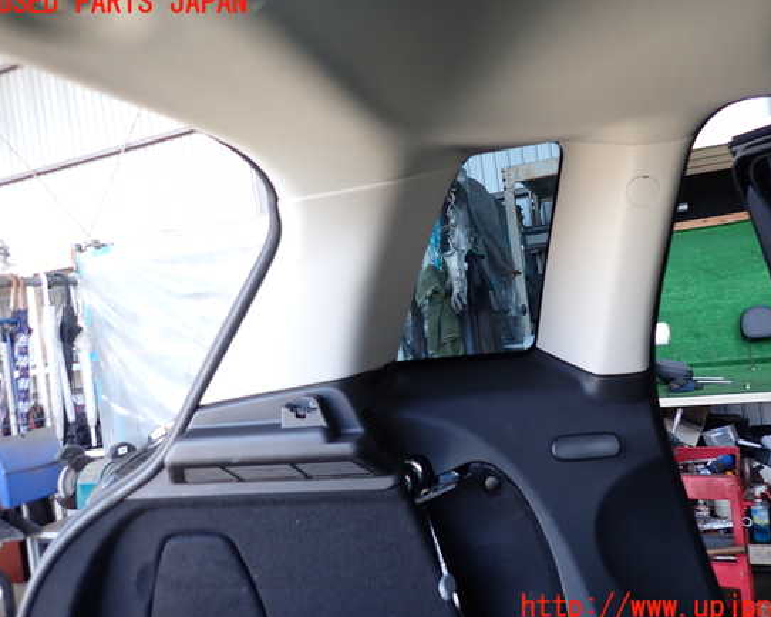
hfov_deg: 64.0
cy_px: 306
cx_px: 415
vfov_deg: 53.2
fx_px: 616
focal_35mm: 27
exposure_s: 1/60
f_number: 2
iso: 100
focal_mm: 4.5
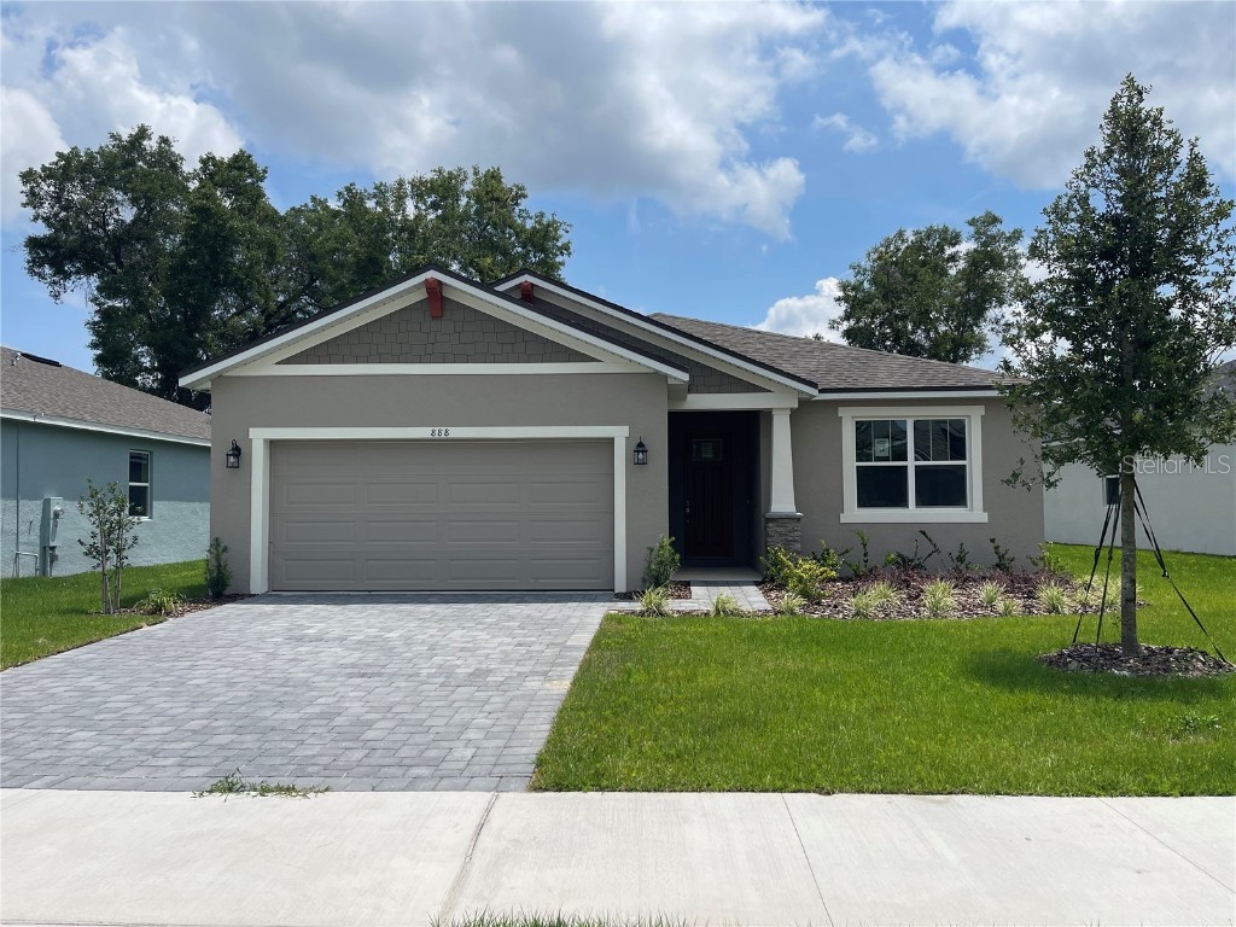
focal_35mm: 26
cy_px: 464
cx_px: 618
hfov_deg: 67.3
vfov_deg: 53.1
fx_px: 928
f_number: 1.6
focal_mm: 5.1
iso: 50
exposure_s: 1/9174
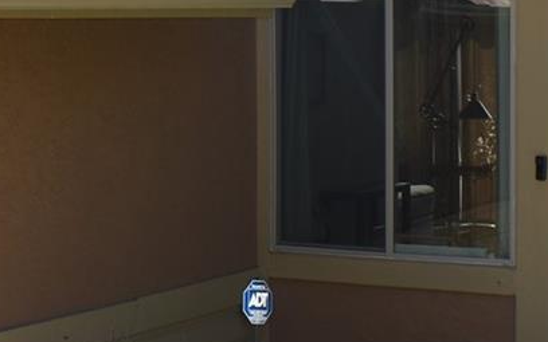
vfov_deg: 8.7
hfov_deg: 13.9
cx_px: 244
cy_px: -17
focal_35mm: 150
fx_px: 2240
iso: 100
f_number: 6.3
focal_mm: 25
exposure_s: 1/160
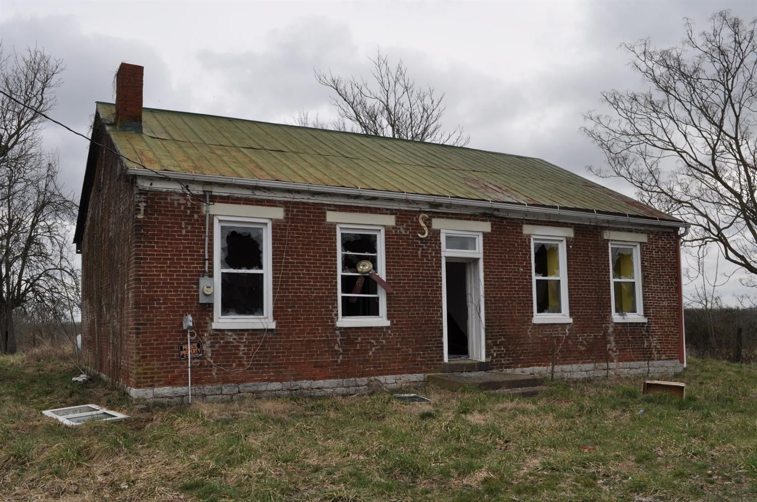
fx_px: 693
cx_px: 378
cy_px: 251
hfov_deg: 57.3
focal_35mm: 33
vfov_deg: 39.8
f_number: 13
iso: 200
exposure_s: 1/200
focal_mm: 22
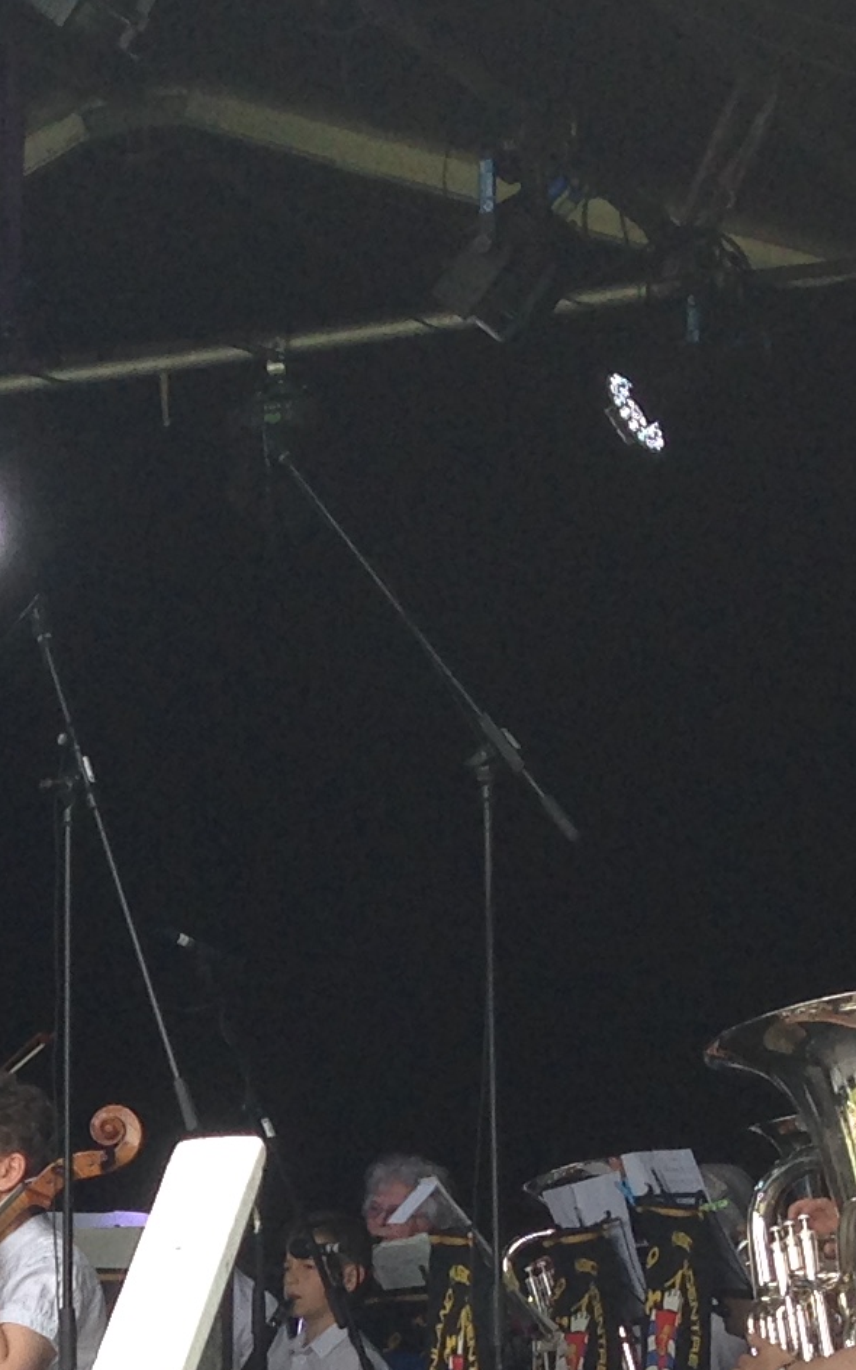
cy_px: 1448
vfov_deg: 16.8
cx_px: -583
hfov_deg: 10.3
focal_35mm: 121
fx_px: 4516
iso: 50
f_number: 2.4
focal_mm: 4.12
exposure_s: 1/215
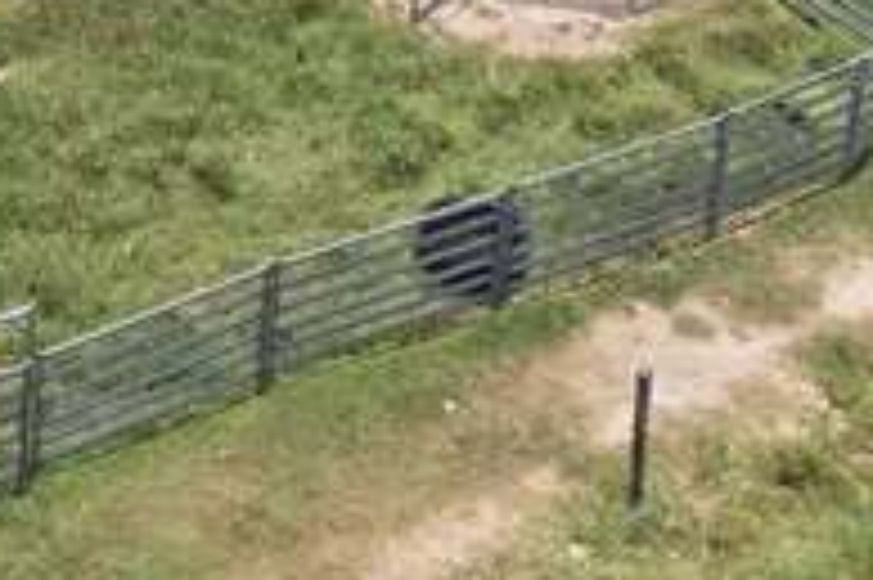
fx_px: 3513
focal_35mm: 145
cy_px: -1086
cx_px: -423
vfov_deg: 8.2
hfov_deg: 13.4
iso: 140
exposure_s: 1/3000
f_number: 2.8
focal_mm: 8.38
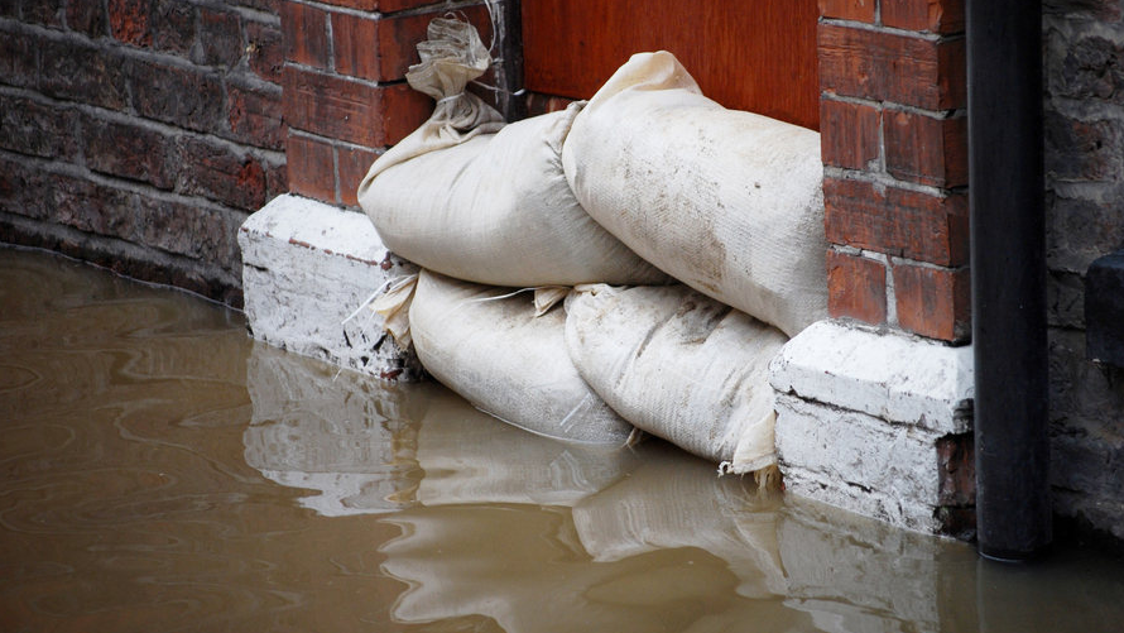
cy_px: 286
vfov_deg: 6.5
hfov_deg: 11.6
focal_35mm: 186
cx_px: 607
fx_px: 5532
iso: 400
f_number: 4.8
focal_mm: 105
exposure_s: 1/125
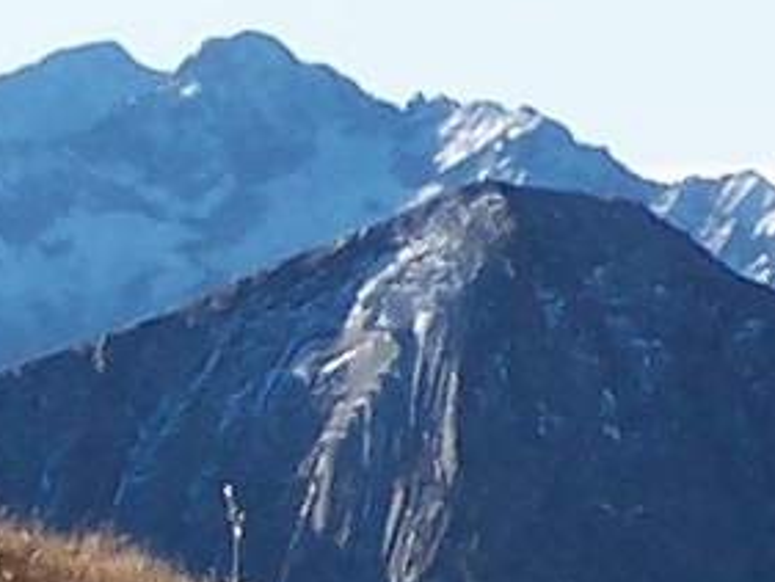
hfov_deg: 4.0
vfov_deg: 3.1
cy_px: 47
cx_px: 1680
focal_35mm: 485
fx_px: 10863
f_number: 4.8
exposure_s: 1/500
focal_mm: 10.4
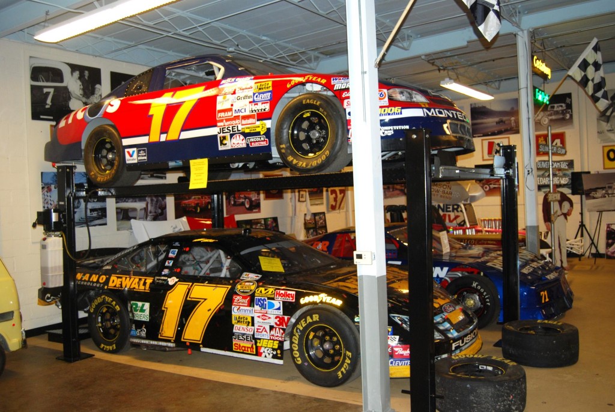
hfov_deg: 55.0
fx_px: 590
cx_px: 308
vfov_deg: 38.5
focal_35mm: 34
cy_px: 206
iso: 400
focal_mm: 23
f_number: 3.8
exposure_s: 1/60
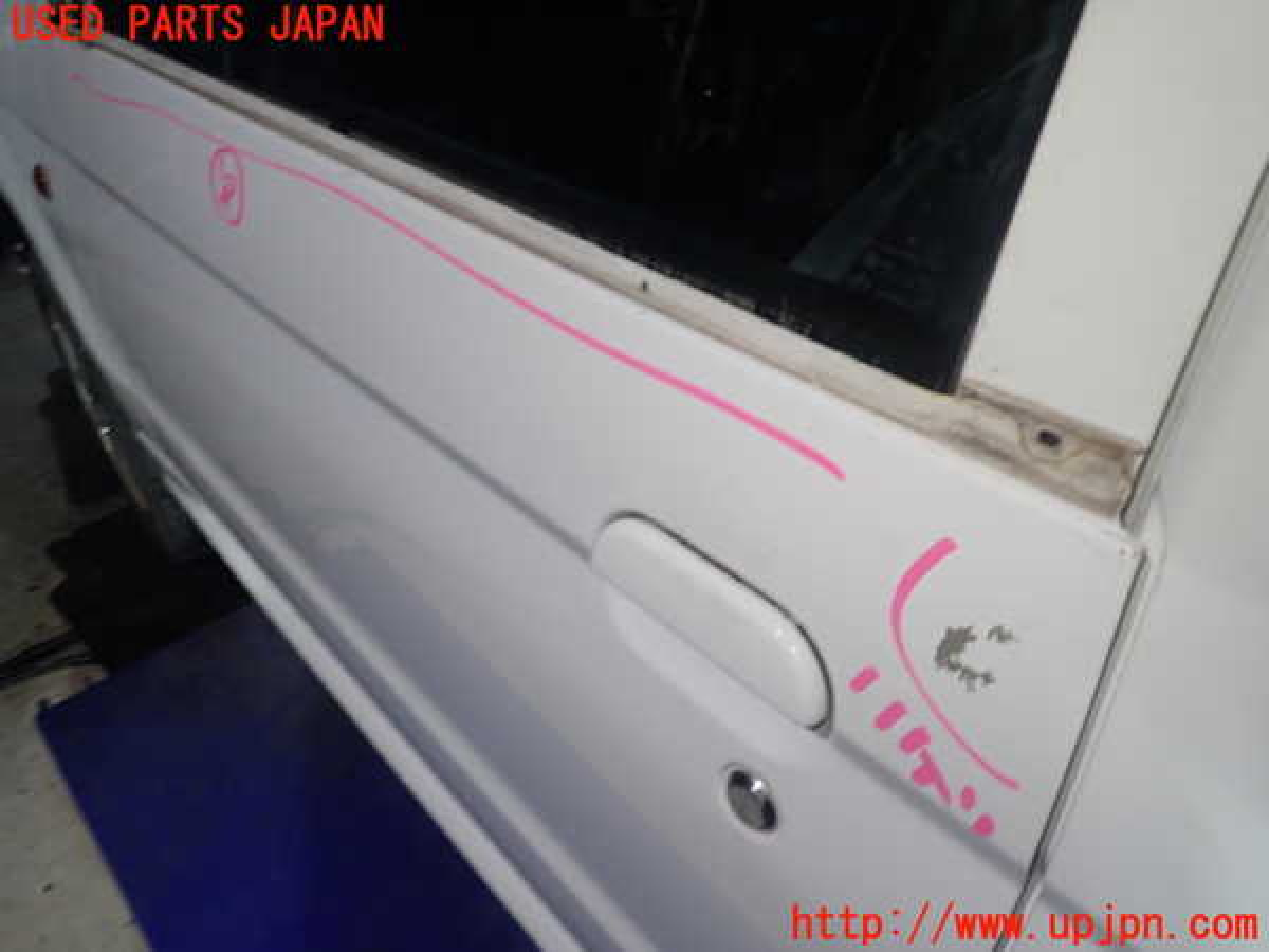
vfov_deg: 54.9
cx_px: 634
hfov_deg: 69.4
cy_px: 476
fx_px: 916
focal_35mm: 25
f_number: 2
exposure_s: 1/30
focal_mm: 4.5
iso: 250
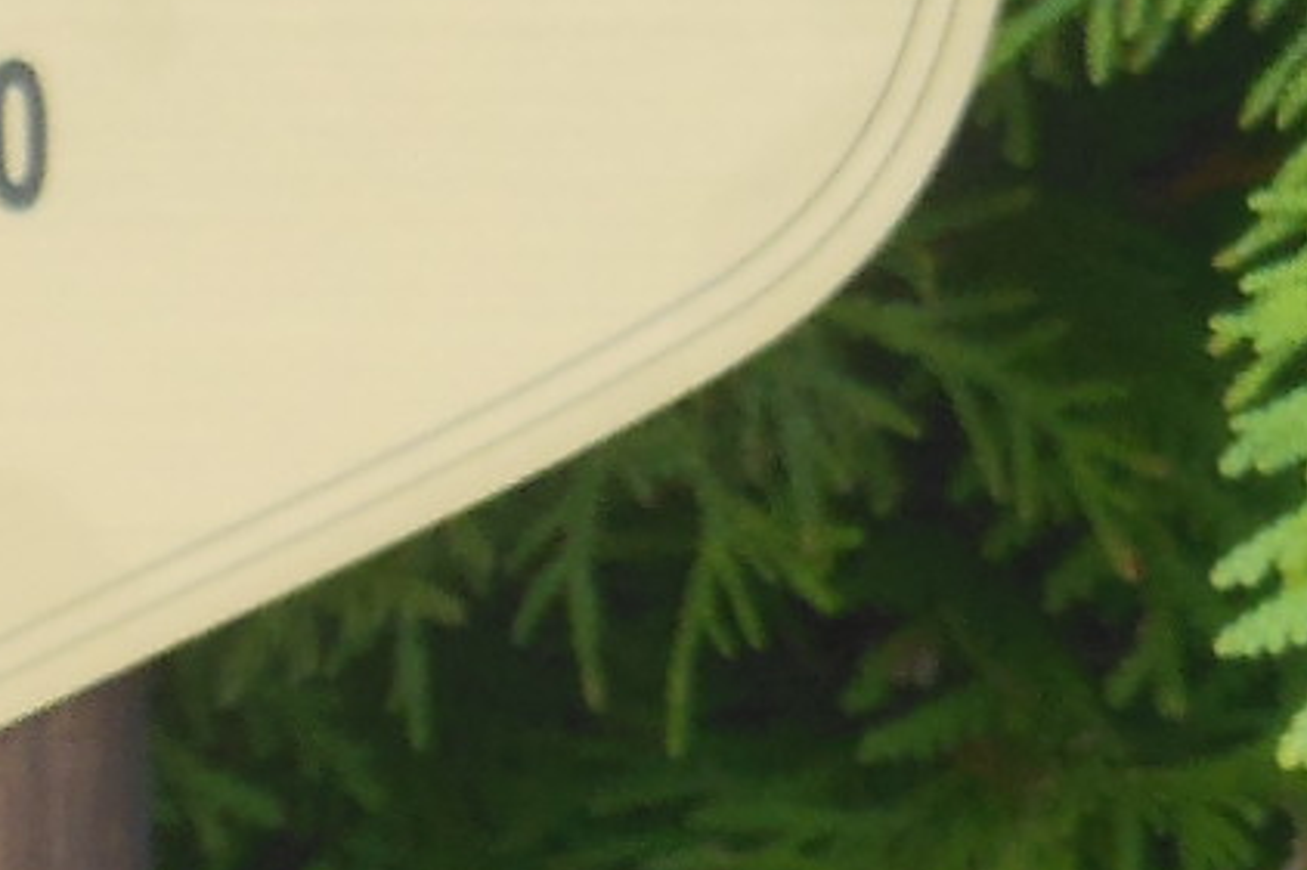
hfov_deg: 2.2
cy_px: -557
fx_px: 33967
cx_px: -523
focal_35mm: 936
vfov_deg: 1.5
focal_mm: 29.8
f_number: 5.4
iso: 200
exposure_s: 1/60
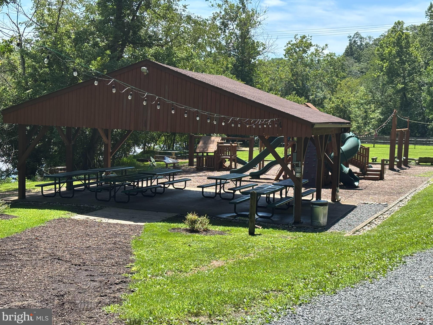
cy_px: 161
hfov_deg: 36.2
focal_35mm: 53
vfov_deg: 27.5
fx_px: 663
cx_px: 219
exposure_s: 1/1037
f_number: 1.6
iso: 32
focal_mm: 5.96
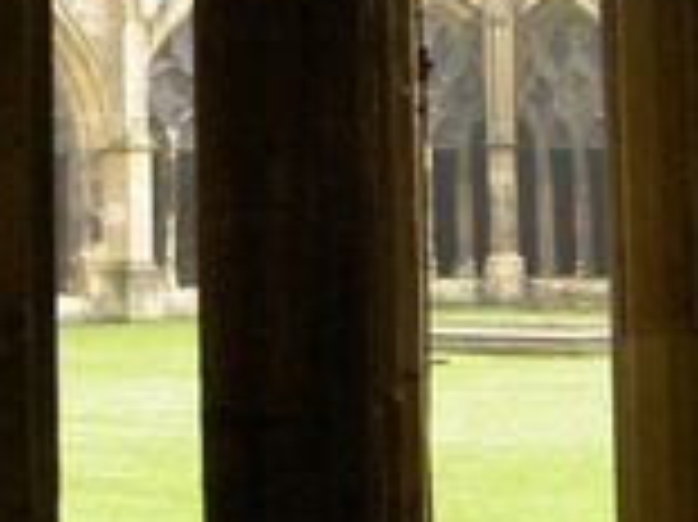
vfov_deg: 9.8
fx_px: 3042
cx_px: 248
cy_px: 81
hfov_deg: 13.1
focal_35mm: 151
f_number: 2.8
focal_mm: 8
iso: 200
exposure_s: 1/20
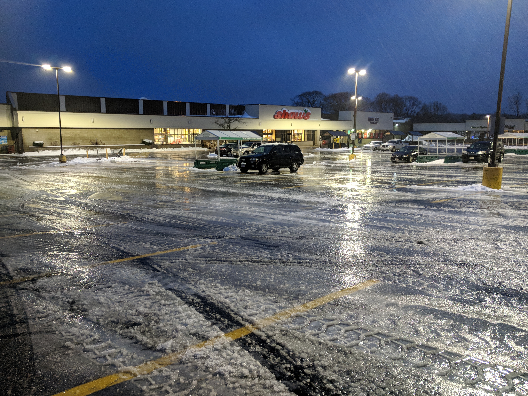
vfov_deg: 48.2
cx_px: 253
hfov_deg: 61.6
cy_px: 201
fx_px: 442
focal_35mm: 29
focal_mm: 4.67
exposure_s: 1/40
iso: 509
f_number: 2
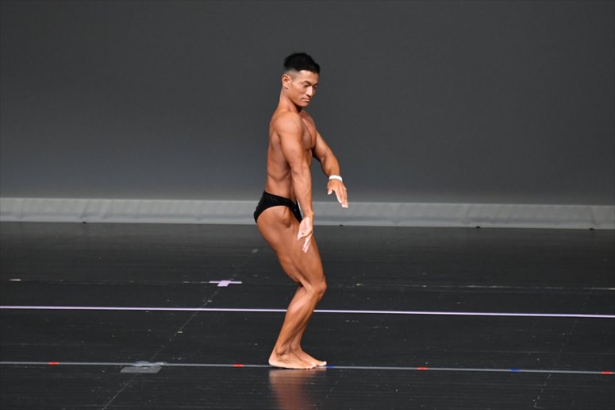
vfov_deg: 3.7
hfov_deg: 5.5
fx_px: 6403
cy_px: 205
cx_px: 308
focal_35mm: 375
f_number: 5.6
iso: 4000
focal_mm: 250
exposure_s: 1/400
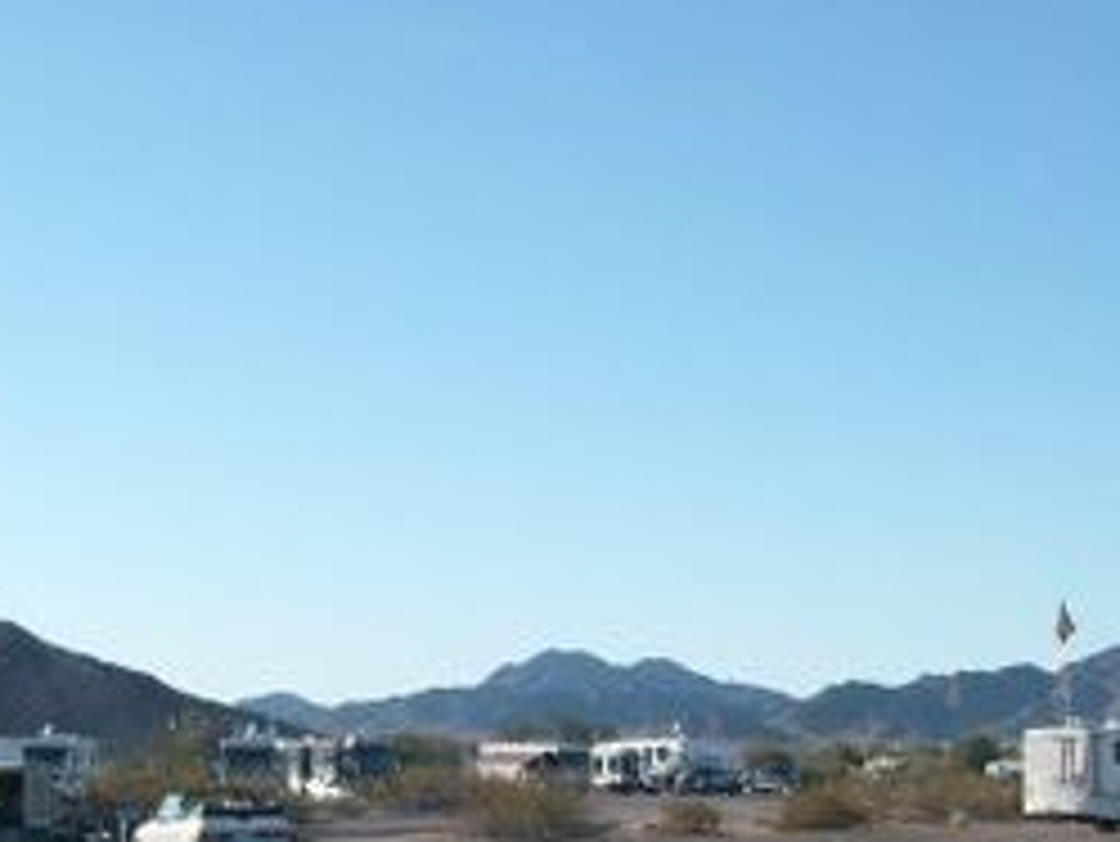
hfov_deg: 25.9
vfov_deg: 19.4
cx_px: 416
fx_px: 2428
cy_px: 729
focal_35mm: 75
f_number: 7.1
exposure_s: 1/350
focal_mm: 5.8
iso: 80
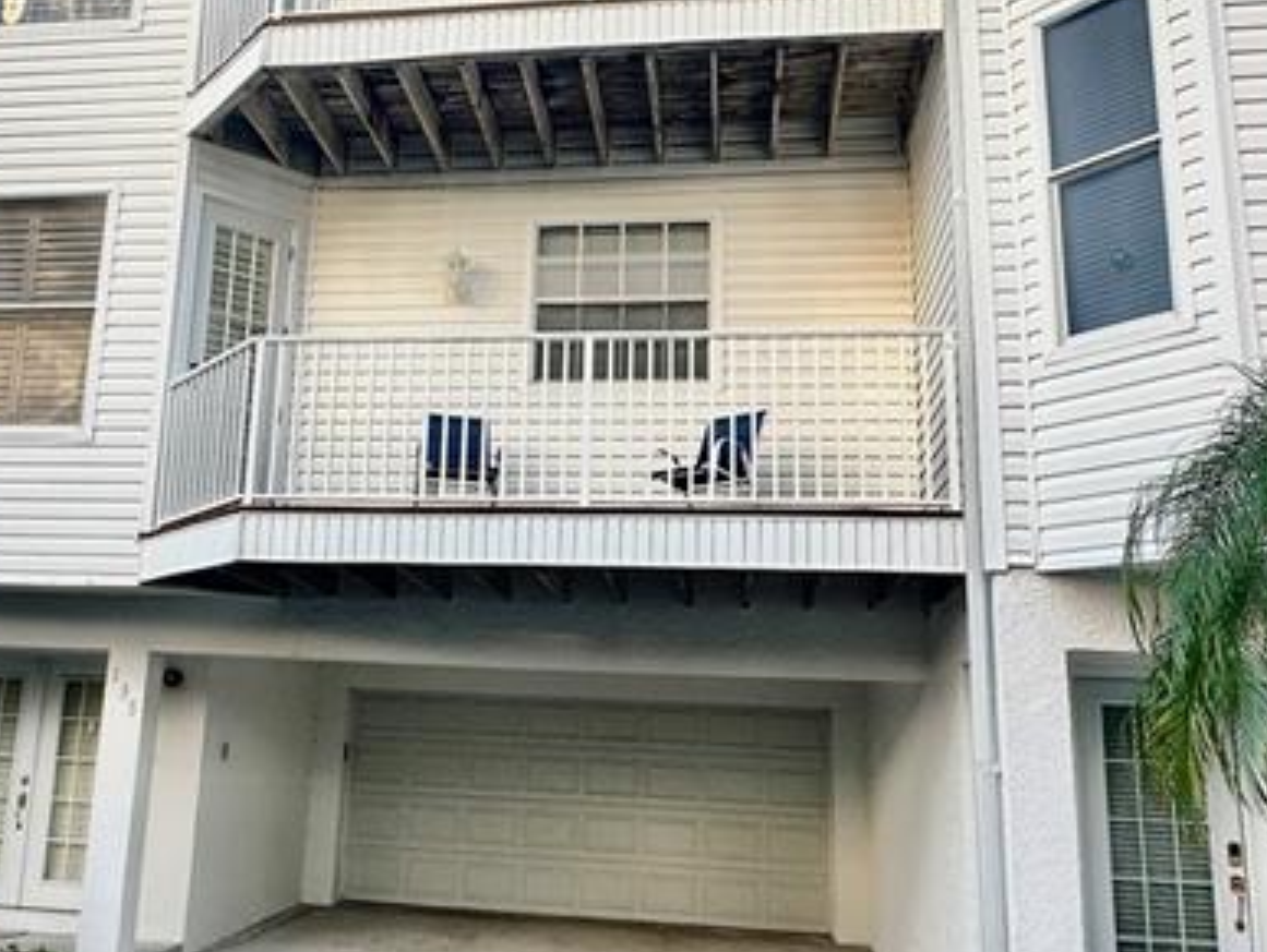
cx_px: 475
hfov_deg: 49.6
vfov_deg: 38.7
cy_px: 429
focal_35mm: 37
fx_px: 1356
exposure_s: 1/260
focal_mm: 2.22
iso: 40
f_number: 2.2
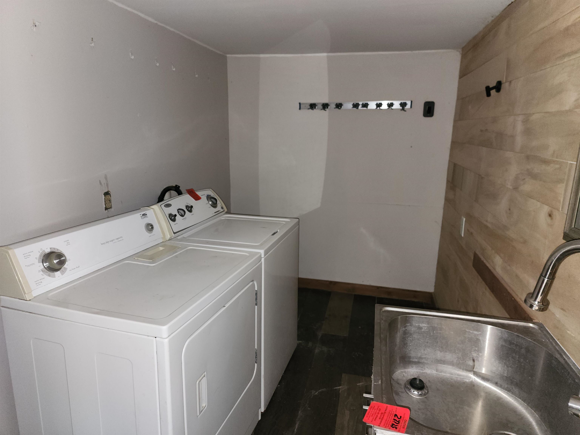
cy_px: 218
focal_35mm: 23
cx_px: 290
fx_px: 385
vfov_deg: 58.9
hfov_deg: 73.9
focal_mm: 6.4
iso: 125
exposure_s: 1/13
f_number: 1.8
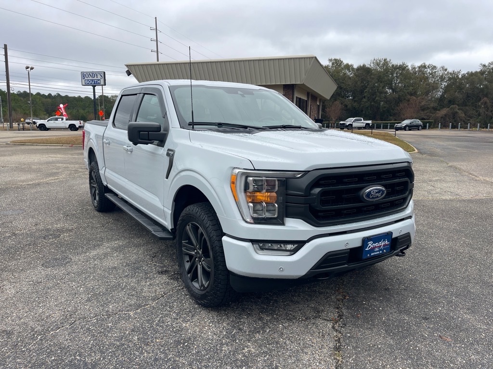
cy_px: 184
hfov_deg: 67.3
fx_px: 370
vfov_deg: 53.1
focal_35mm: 26
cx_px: 246
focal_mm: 5.1
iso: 32
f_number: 1.6
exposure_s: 1/1339
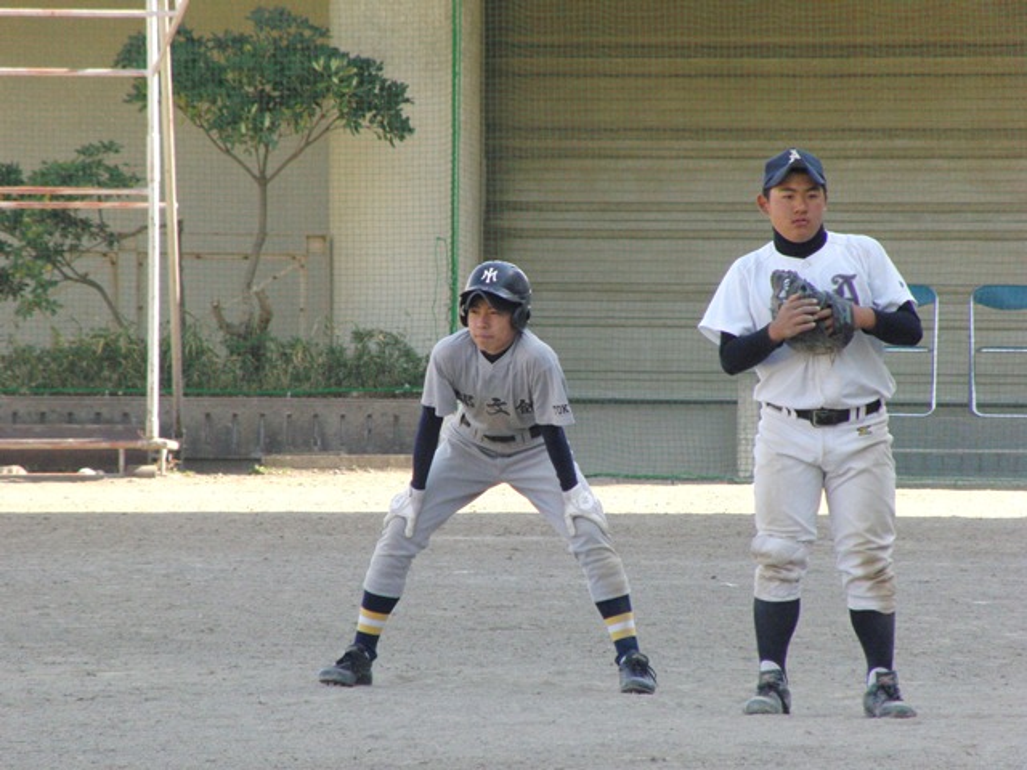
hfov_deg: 4.6
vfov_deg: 3.5
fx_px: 12757
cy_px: 385
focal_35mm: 430
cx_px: 514
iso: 400
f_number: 4.3
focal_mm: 76.1
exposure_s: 1/500
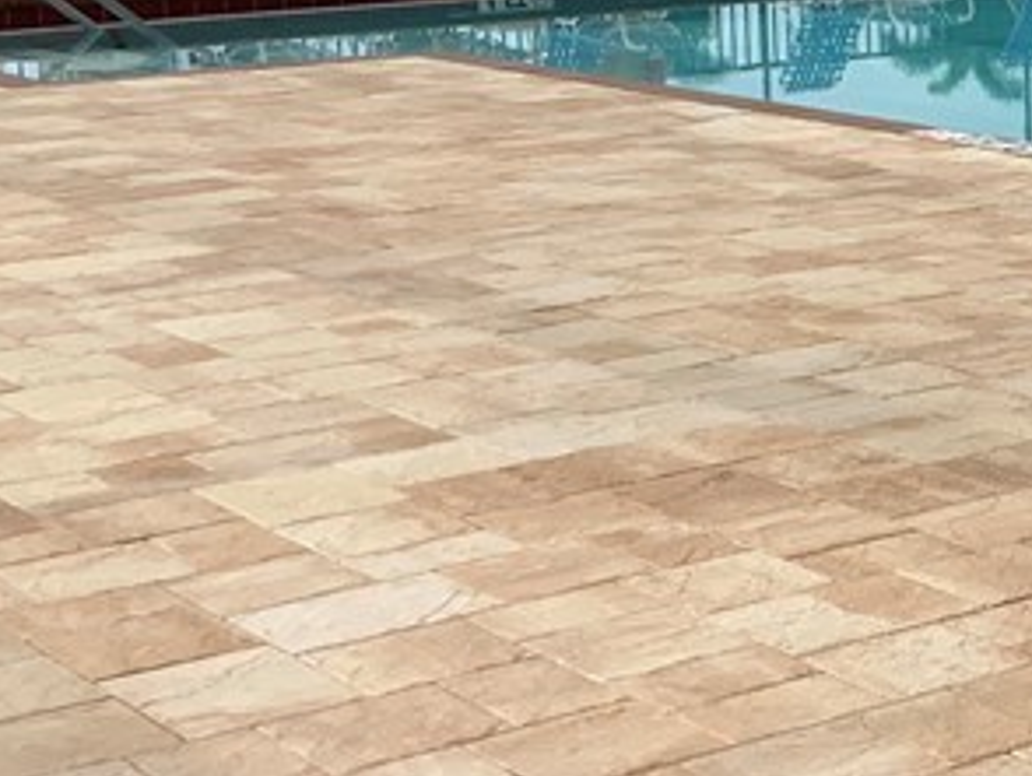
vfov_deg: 14.5
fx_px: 3014
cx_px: 1257
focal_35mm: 101
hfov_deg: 18.4
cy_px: 109
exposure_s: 1/1451
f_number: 1.8
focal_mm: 3
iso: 16
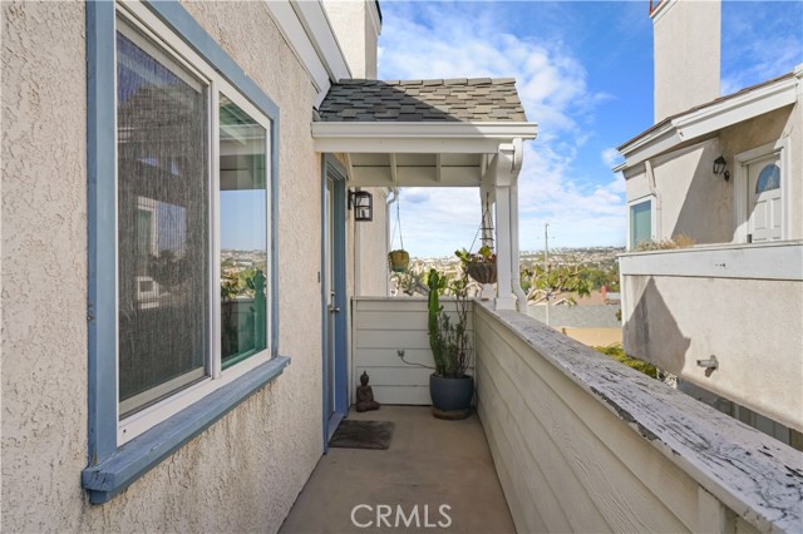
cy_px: 267
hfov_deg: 65.5
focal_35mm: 28
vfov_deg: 46.4
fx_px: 624
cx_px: 402
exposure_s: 1/2500
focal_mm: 28
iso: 1600
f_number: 8
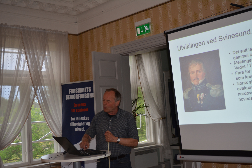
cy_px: 84
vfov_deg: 28.9
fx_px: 325
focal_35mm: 46
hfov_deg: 42.3
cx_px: 126
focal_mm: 31
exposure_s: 1/160
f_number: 4.2
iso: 400
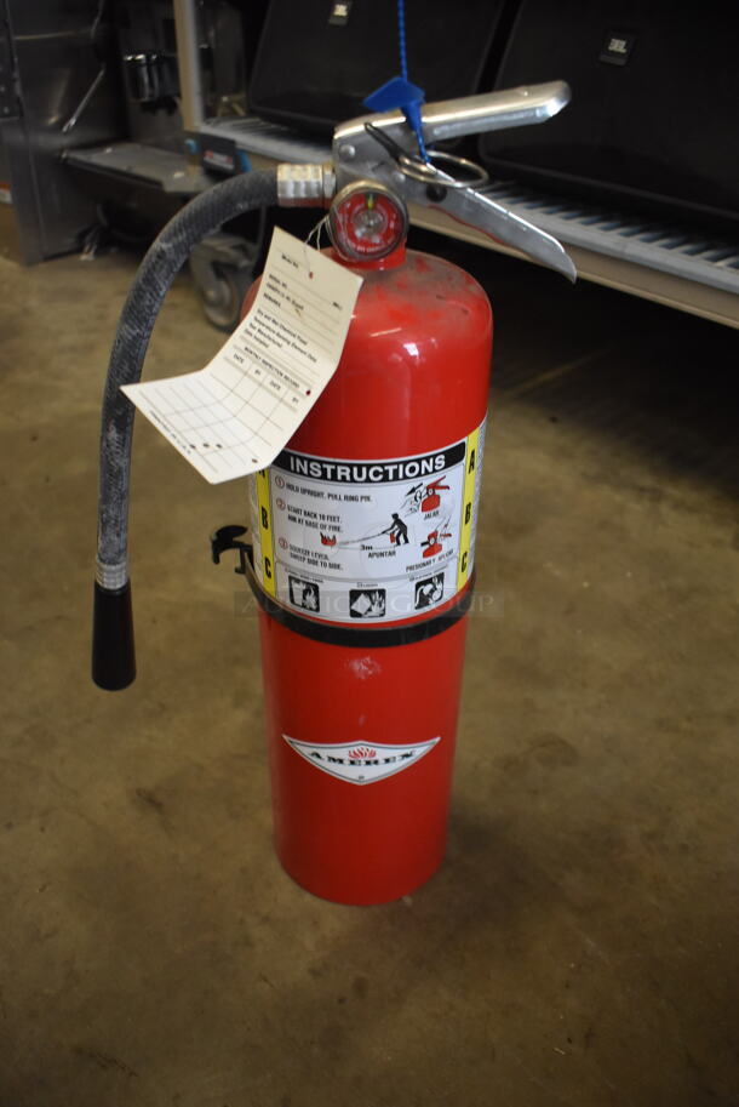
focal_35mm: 30
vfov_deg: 61.9
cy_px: 554
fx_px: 922
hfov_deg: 43.7
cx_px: 370
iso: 1800
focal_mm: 20
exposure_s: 1/125
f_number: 3.8
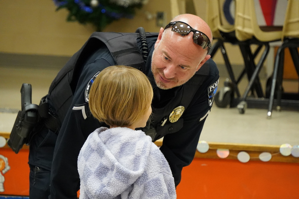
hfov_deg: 10.4
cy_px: 100
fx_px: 1645
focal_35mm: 198
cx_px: 150
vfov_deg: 6.9
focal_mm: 132
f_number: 5.6
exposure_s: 1/200
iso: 8000
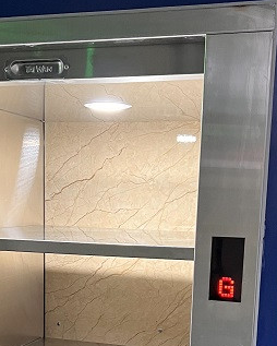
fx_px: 655
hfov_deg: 23.8
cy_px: 309
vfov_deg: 28.5
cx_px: 109
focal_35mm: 64
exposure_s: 1/60
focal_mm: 5.7
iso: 400
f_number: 1.5
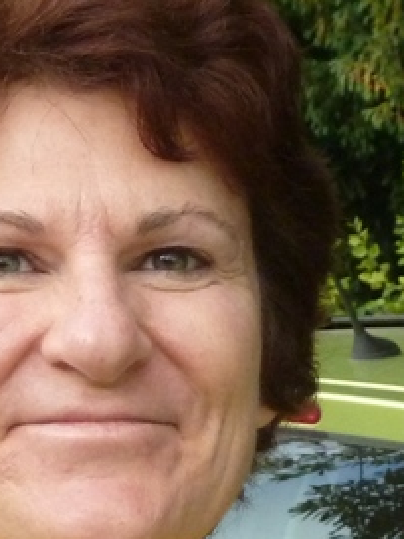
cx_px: 65
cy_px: 305
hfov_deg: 19.6
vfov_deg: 26.3
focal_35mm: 74
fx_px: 1152
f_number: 3.7
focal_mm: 6.9
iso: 400
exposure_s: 1/320
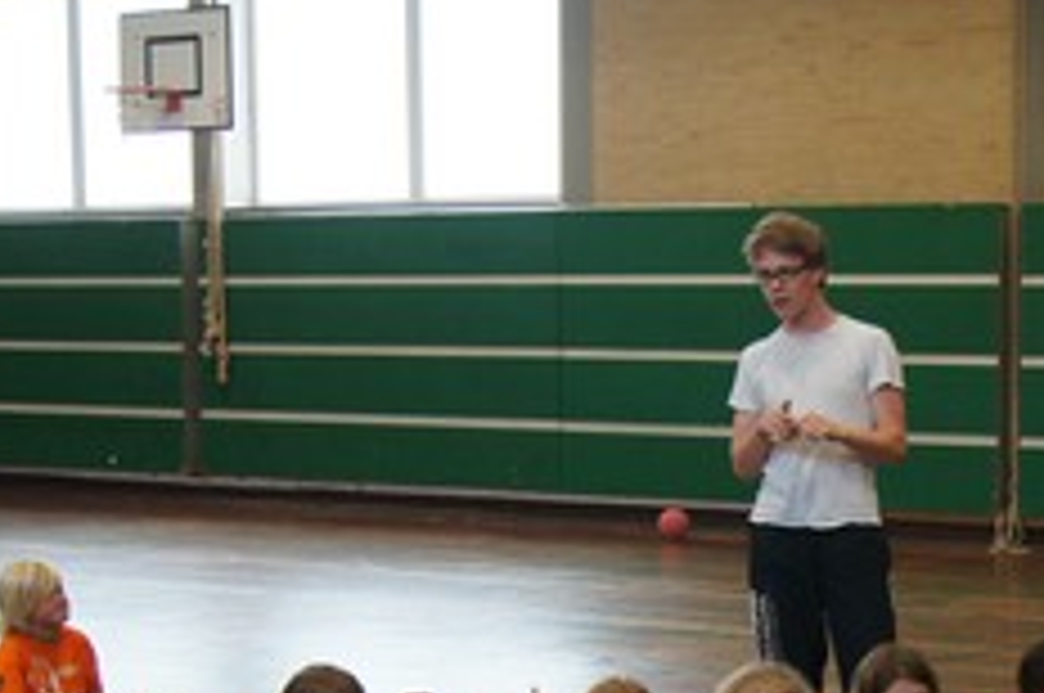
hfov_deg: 19.9
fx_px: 2925
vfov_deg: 13.3
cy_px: 724
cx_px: 936
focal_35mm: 101
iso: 400
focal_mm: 26
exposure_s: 1/50
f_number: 4.5
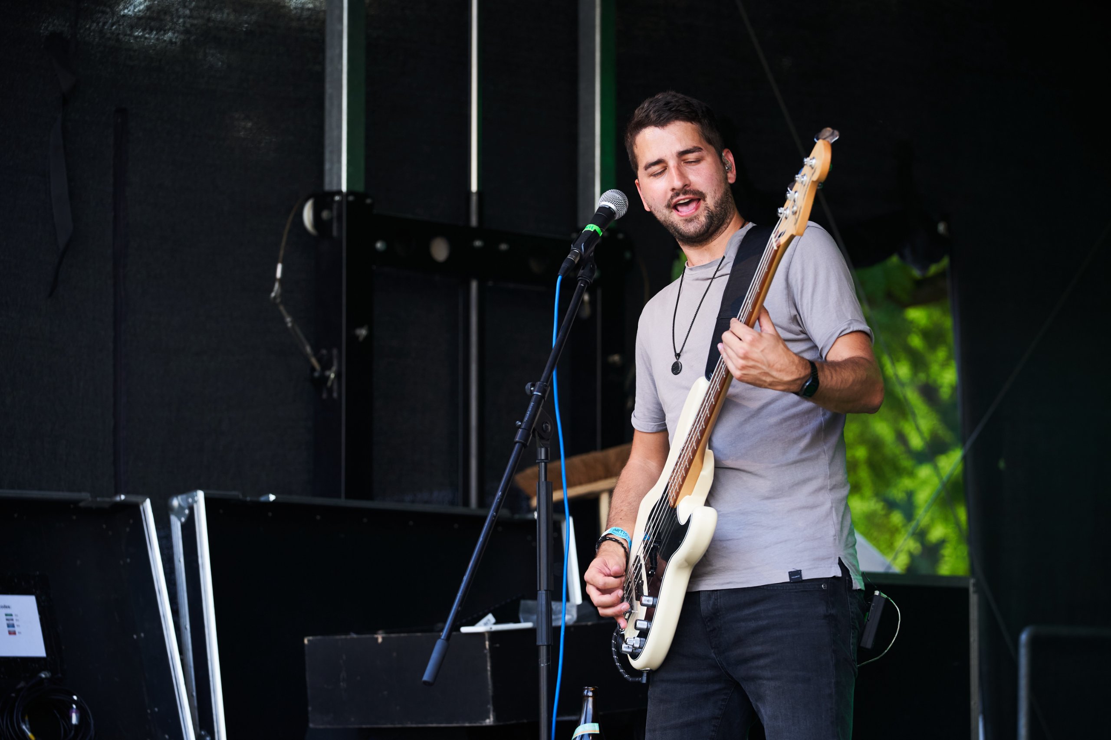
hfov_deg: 15.5
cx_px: 556
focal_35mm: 132
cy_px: 370
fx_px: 4073
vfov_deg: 10.4
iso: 800
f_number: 4
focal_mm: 132
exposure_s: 1/250
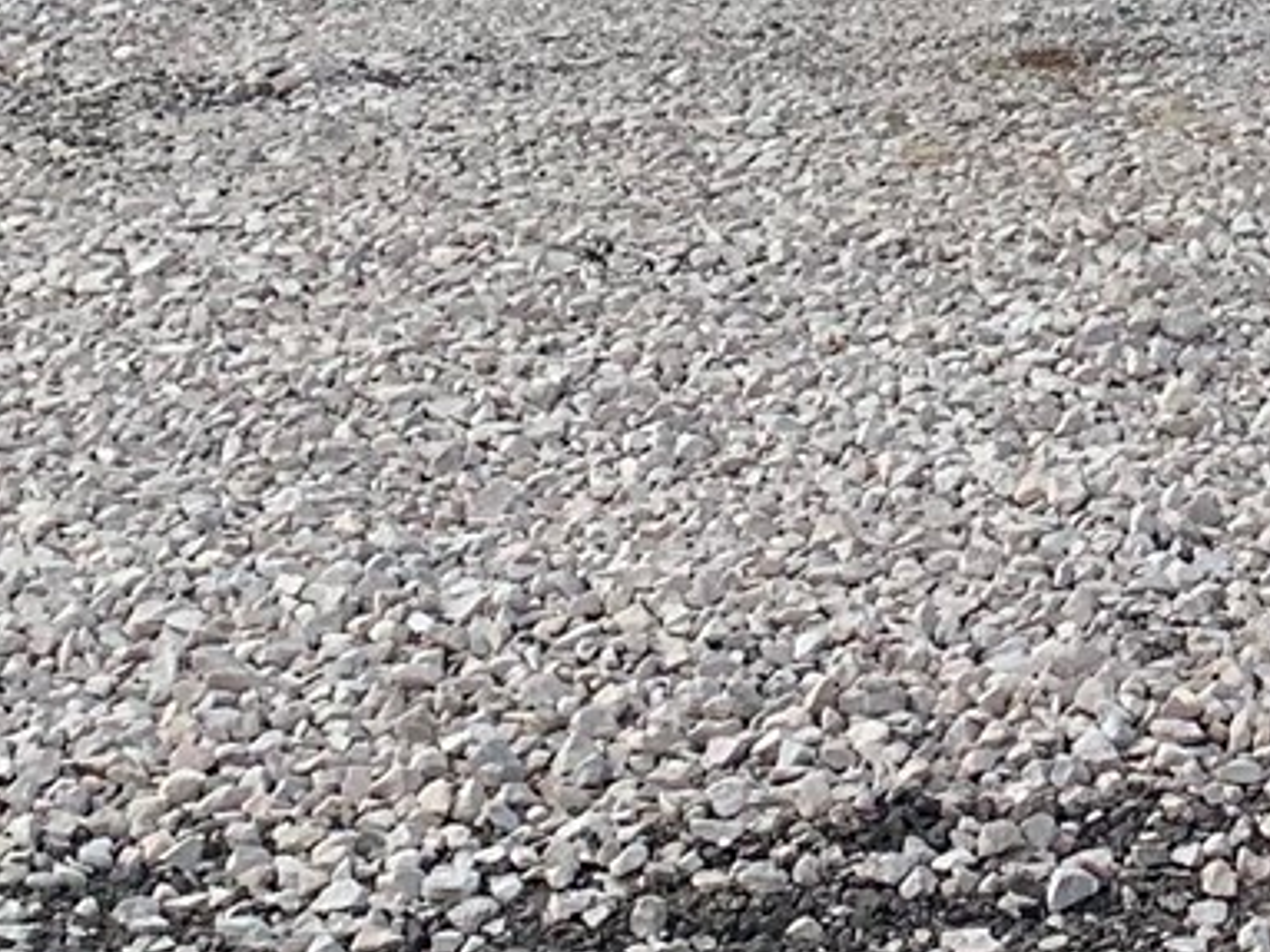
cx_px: 2172
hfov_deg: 13.0
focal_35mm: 139
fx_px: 5098
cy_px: -969
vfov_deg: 9.9
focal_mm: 4.25
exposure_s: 1/2915
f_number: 1.8
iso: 25
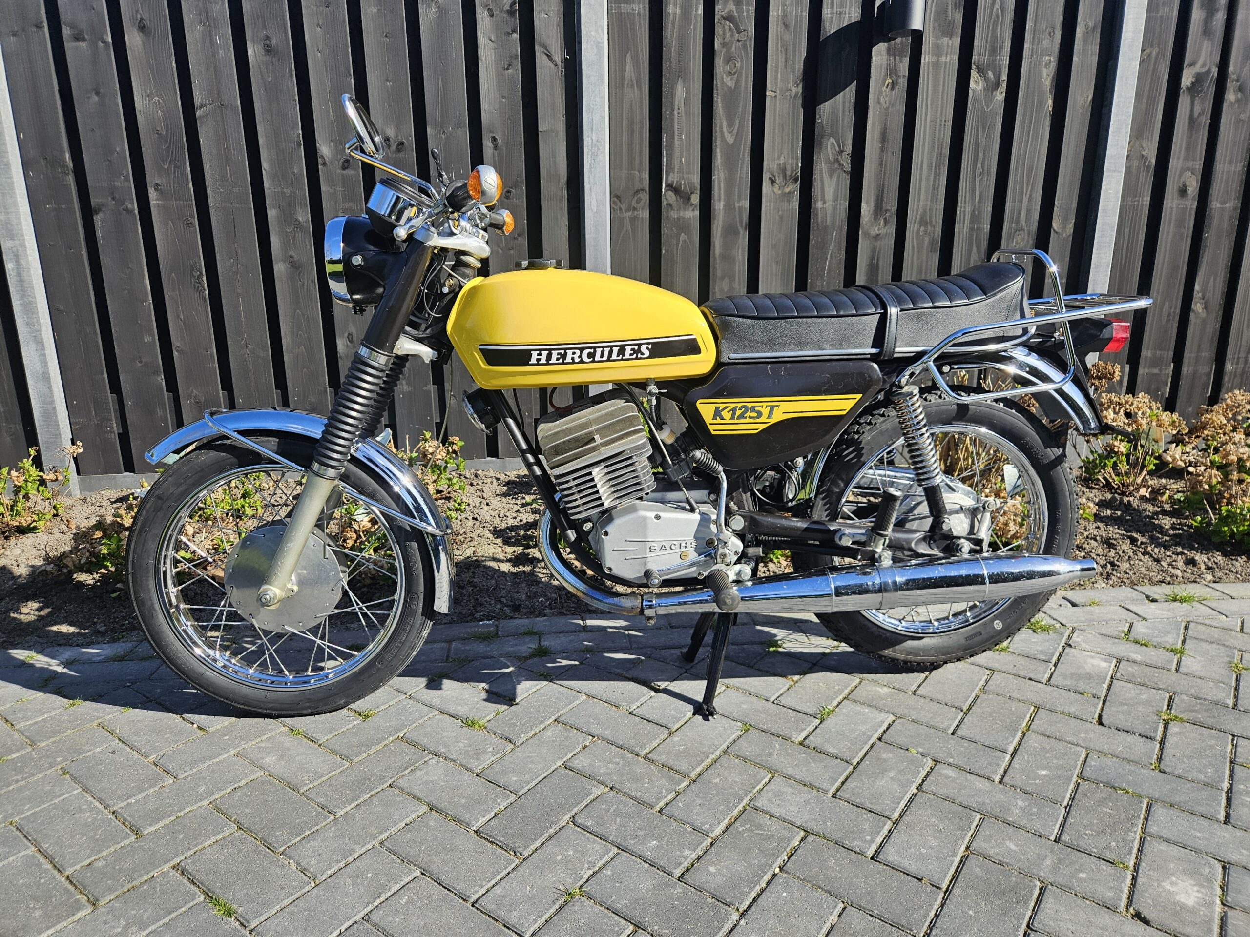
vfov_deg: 58.9
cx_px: 625
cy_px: 468
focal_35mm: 23
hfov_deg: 73.9
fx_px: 831
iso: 40
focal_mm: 5.4
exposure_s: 1/1307
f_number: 1.8
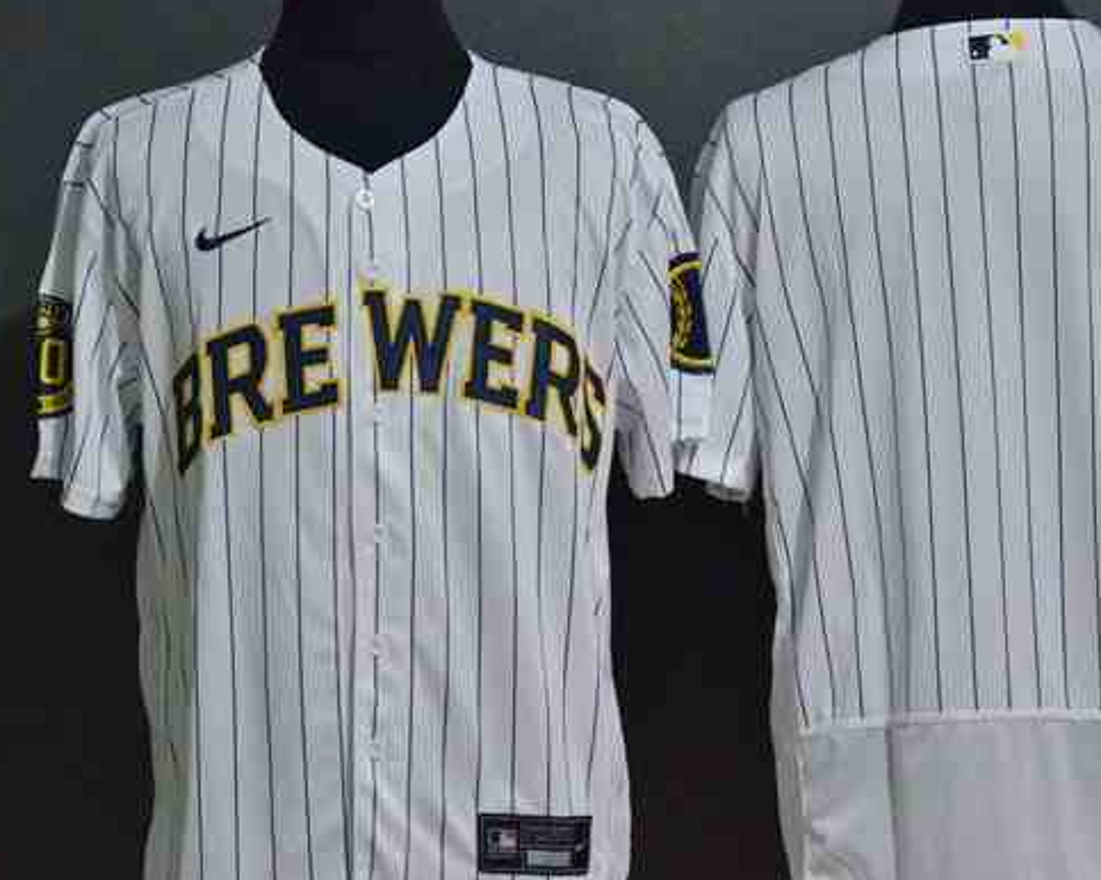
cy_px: 435
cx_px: 629
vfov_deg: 12.7
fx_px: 3941
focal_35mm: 121
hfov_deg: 15.9
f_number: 4.8
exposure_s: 1/60
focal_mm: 52
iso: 4000
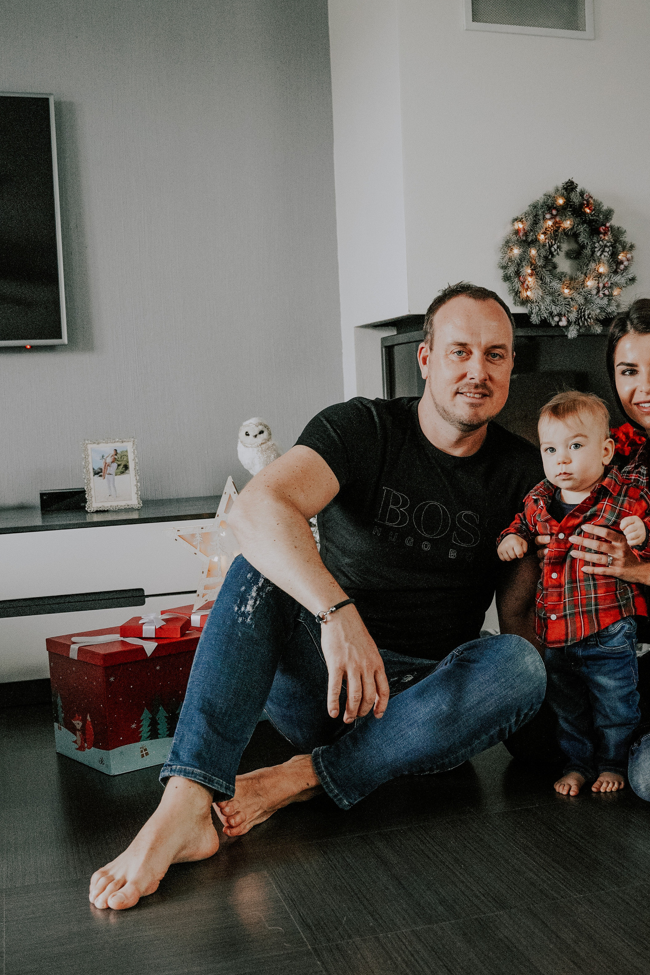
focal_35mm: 46
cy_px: 536
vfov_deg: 42.7
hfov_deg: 28.8
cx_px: 481
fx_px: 1245
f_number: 3.2
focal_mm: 28
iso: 5000
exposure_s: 1/250
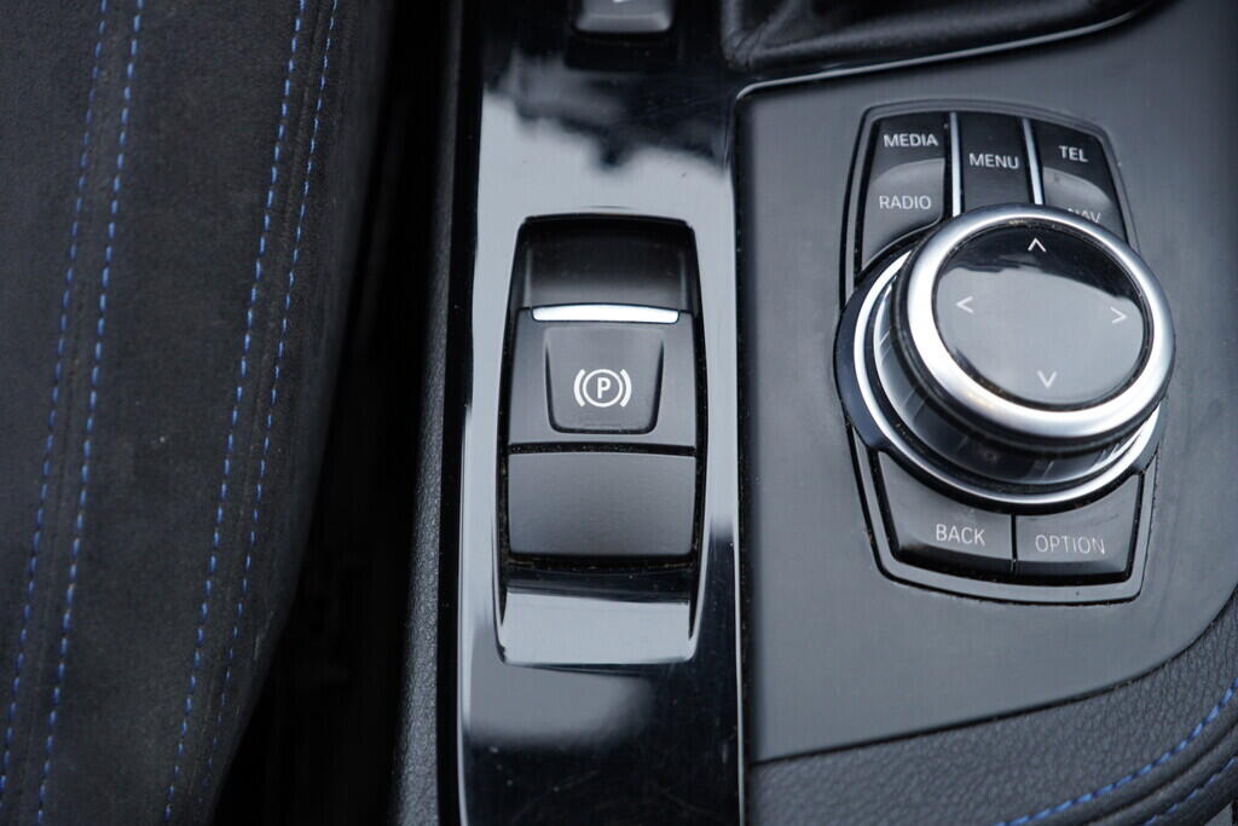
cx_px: 619
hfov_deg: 53.1
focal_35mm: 36
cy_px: 413
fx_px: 1238
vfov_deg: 36.9
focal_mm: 24
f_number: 2.8
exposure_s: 1/40
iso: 160
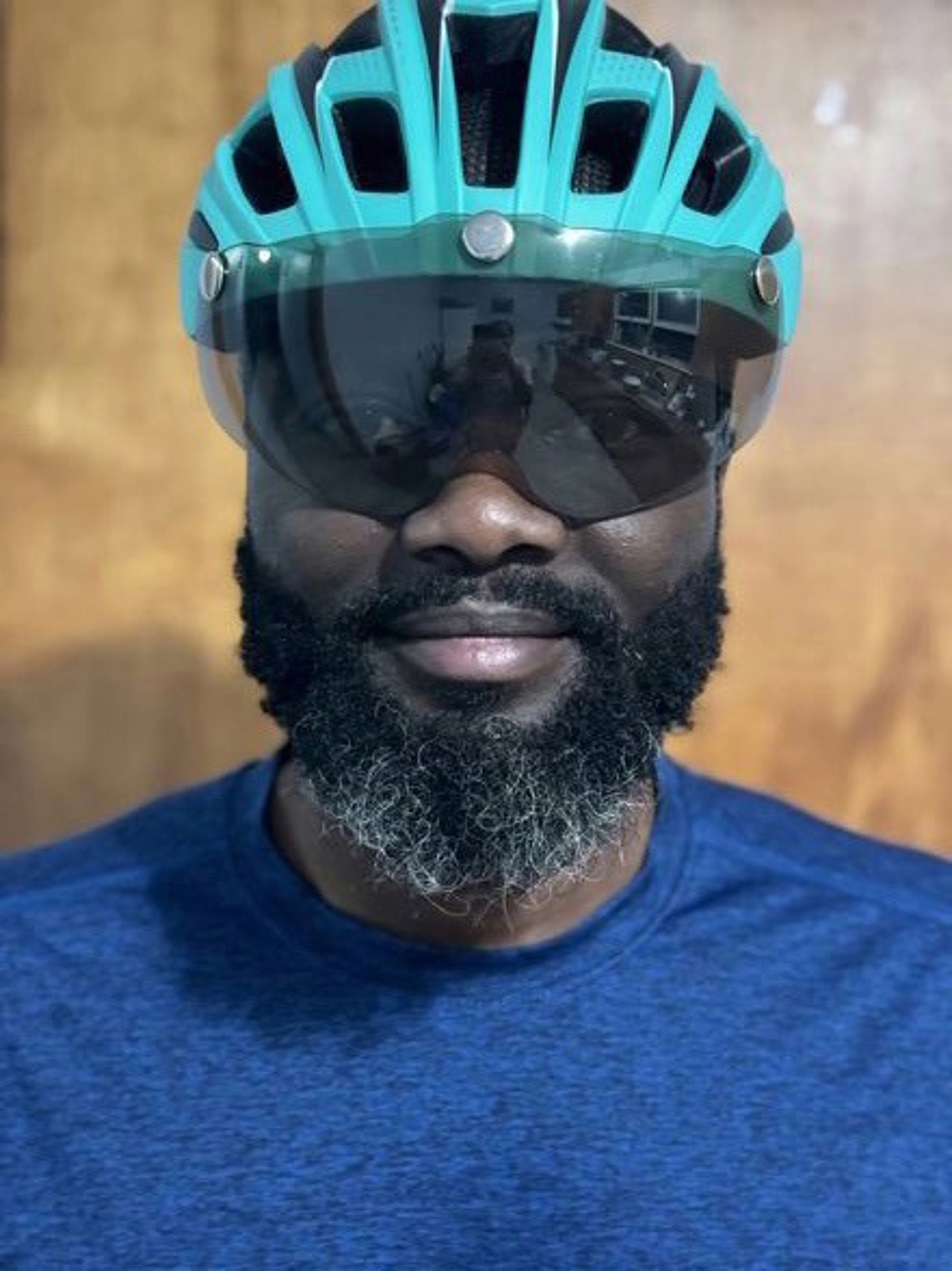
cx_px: 476
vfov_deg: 39.7
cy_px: 636
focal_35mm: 48
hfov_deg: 30.3
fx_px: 1761
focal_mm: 6.76
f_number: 1.78
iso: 1000
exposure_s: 1/20
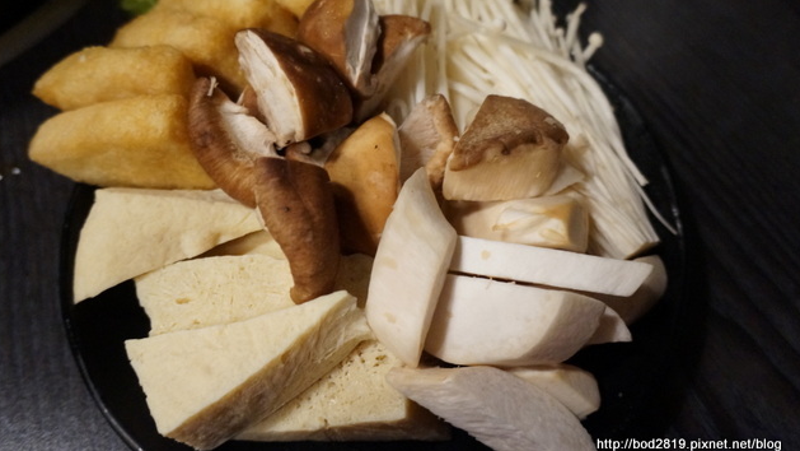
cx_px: 396
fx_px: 711
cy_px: 198
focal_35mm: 34
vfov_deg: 35.1
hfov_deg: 58.7
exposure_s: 1/20
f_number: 4
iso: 3200
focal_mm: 21
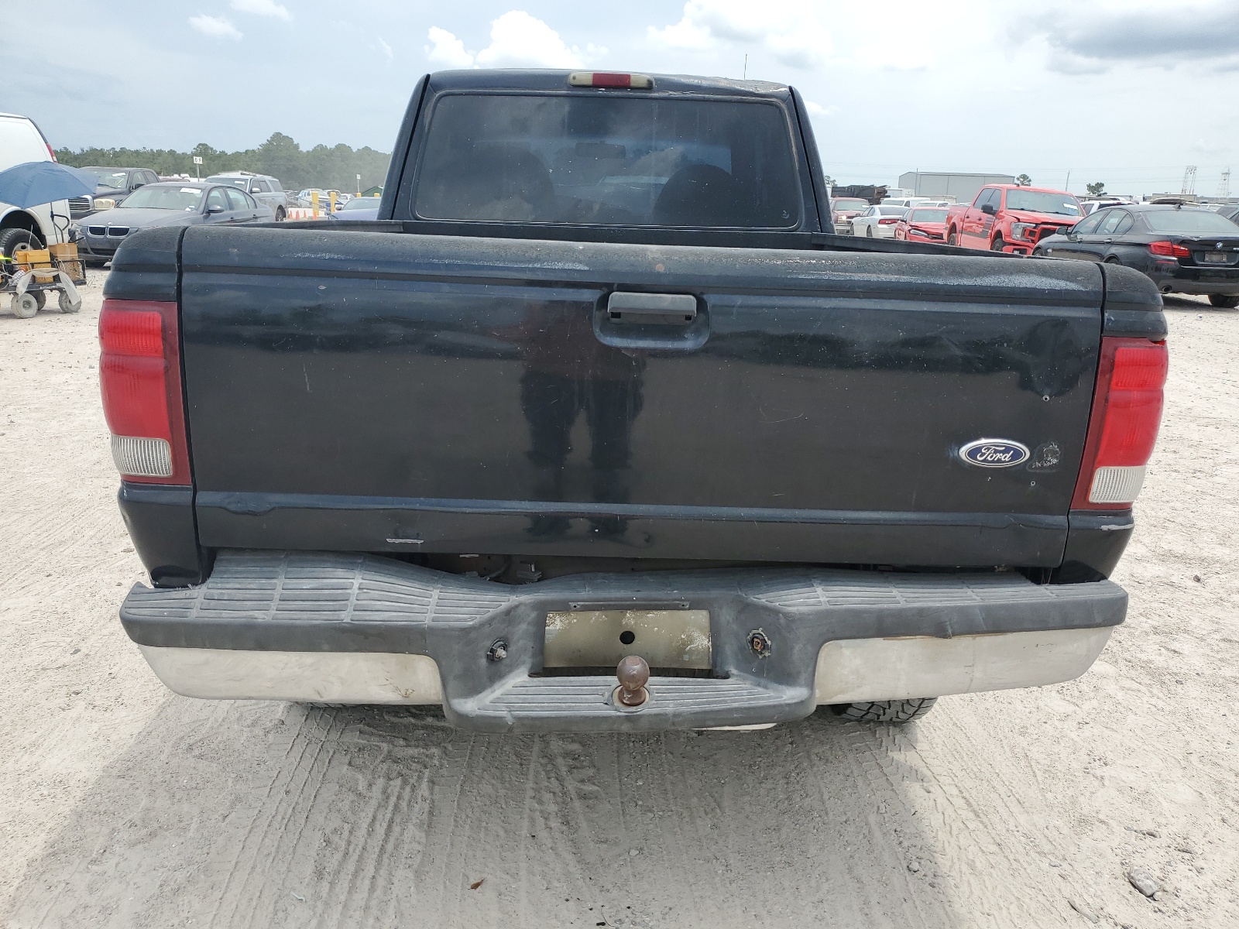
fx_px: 931
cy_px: 464
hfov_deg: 67.3
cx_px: 620
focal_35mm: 26
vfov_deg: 53.1
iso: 50
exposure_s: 1/2500
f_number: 1.5
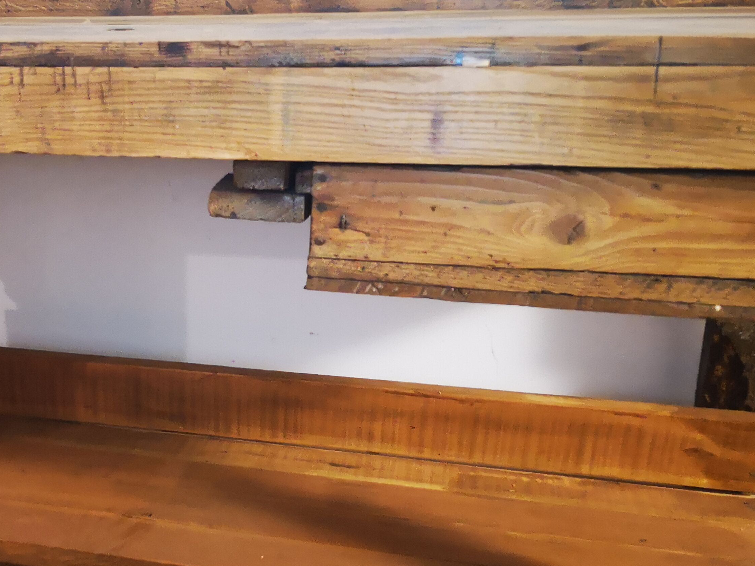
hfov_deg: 38.3
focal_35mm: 48
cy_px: 390
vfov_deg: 30.0
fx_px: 1047
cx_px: 161
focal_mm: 3.95
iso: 500
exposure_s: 1/25
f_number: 1.8
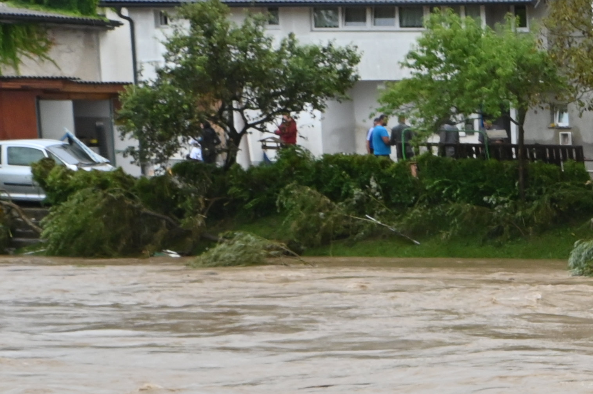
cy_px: 640
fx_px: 2634
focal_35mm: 160
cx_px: 1095
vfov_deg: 8.3
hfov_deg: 11.8
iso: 1000
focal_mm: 40
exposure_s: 1/250
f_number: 10
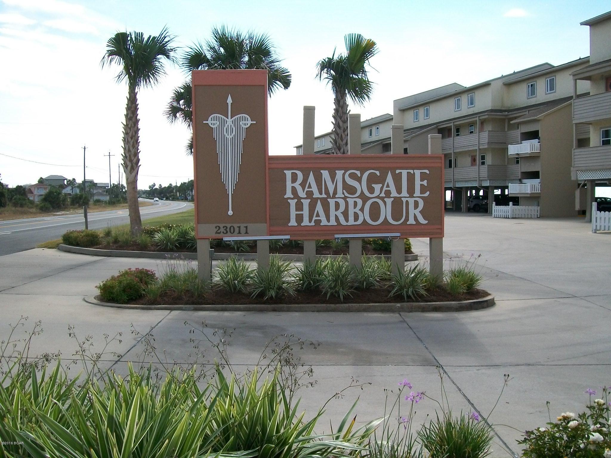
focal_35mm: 36
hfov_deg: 51.4
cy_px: 229
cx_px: 306
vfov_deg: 39.7
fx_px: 635
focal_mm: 6
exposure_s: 1/500
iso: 80
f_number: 4.8
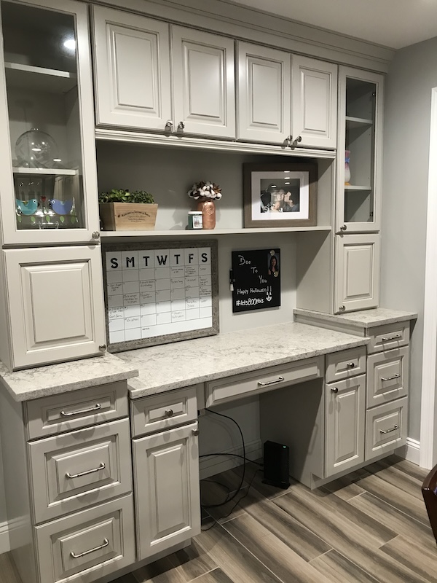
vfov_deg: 63.4
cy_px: 292
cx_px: 218
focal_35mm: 28
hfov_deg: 49.7
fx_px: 471
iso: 50
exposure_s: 1/15
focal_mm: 3.99
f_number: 1.8
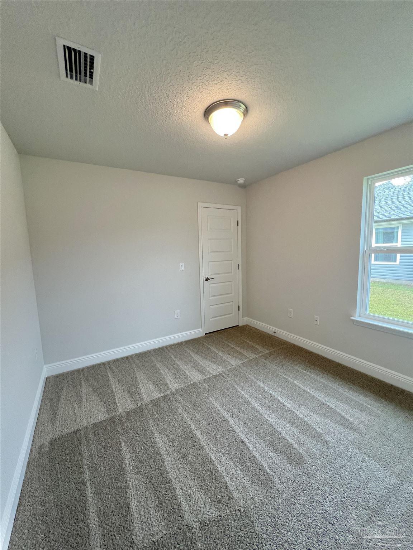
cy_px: 275
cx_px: 206
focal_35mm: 13
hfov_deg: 89.9
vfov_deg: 106.2
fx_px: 207
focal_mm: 1.57
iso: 200
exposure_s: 1/120
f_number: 1.8
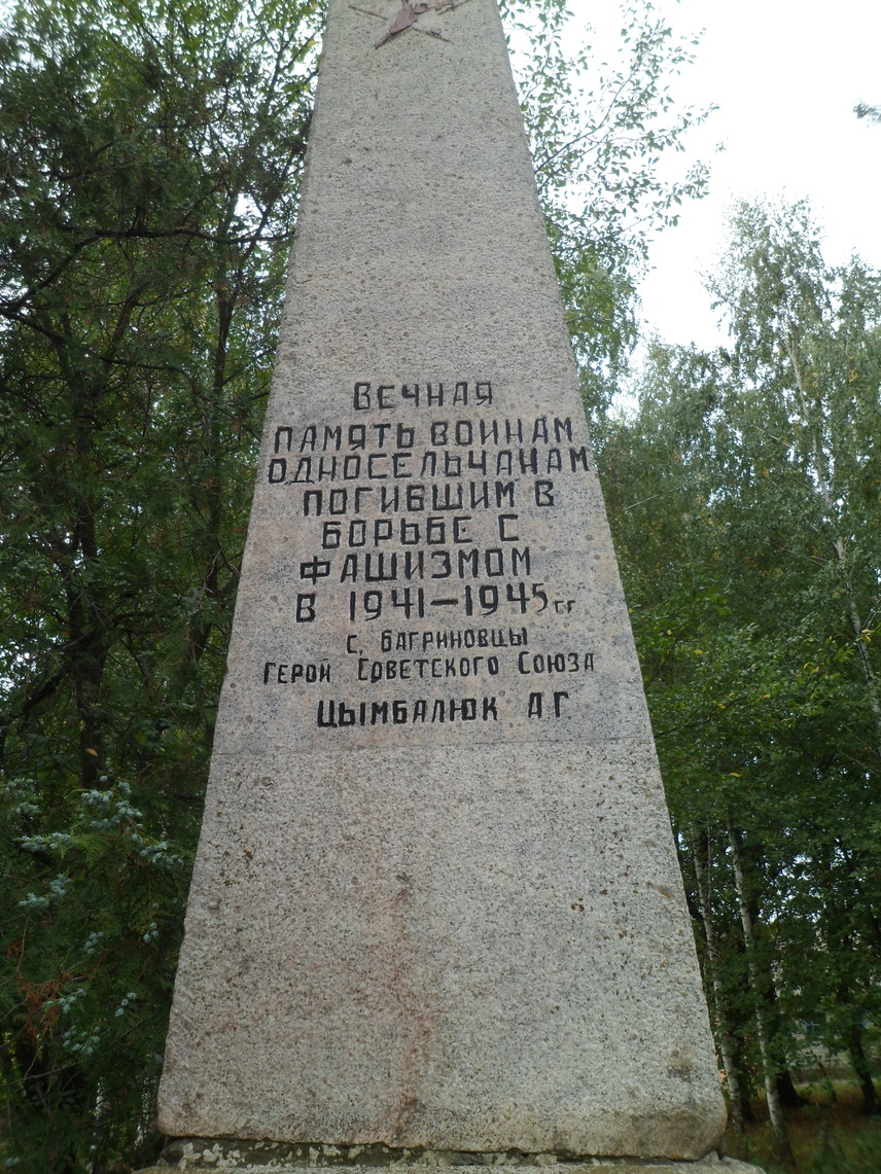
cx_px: 440
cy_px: 587
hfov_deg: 46.8
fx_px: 1018
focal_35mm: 30
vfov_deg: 60.0
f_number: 3.5
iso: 80
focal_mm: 5.7
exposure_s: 1/180
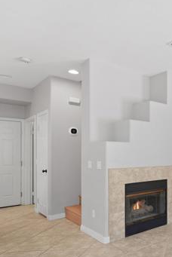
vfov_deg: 61.5
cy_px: 150
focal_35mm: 30
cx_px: 217
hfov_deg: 33.4
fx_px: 215
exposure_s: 1/15
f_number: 4
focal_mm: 16
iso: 250
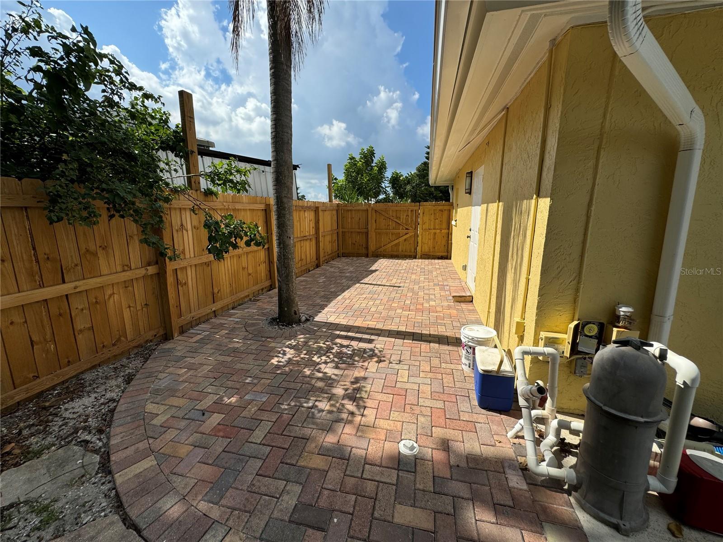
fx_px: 292
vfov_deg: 85.7
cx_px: 362
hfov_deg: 102.1
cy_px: 271
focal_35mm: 14
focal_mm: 2.22
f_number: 2.2
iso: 50
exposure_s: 1/2415
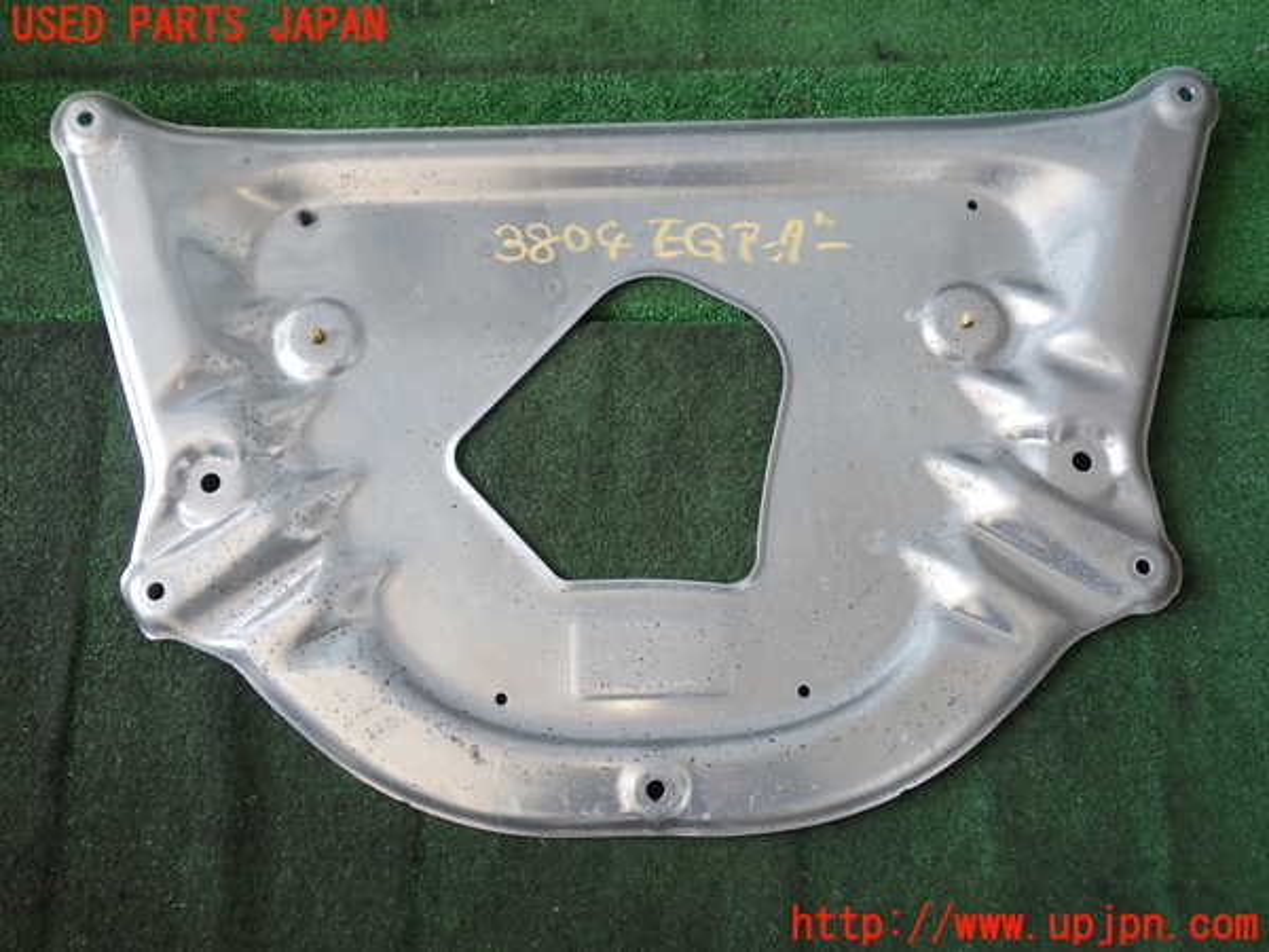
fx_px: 1100
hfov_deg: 60.0
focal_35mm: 30
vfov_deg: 46.8
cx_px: 634
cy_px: 476
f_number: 2.3
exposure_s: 1/80
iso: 100
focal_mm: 5.4
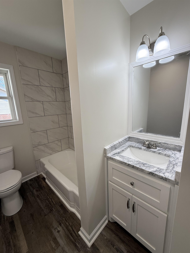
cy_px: 126
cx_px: 95
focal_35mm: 14
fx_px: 102
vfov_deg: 102.1
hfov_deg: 85.7
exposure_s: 1/120
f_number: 2.2
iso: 80
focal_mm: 2.22
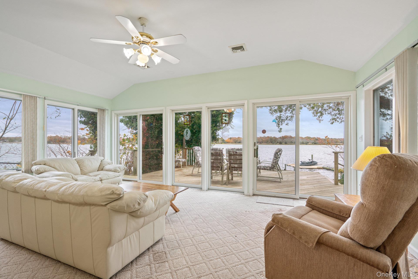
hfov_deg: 96.7
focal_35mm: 16
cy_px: 140
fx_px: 186
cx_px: 209
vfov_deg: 73.8
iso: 400
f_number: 7.1
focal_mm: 16
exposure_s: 1/10
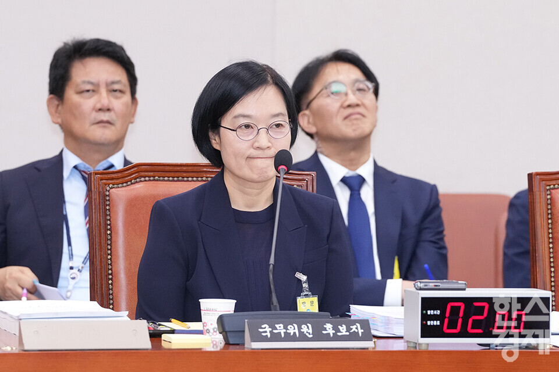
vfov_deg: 6.9
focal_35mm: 200
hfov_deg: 10.3
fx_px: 3105
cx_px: 280
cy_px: 186
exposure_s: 1/160
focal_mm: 200
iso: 3200
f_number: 5
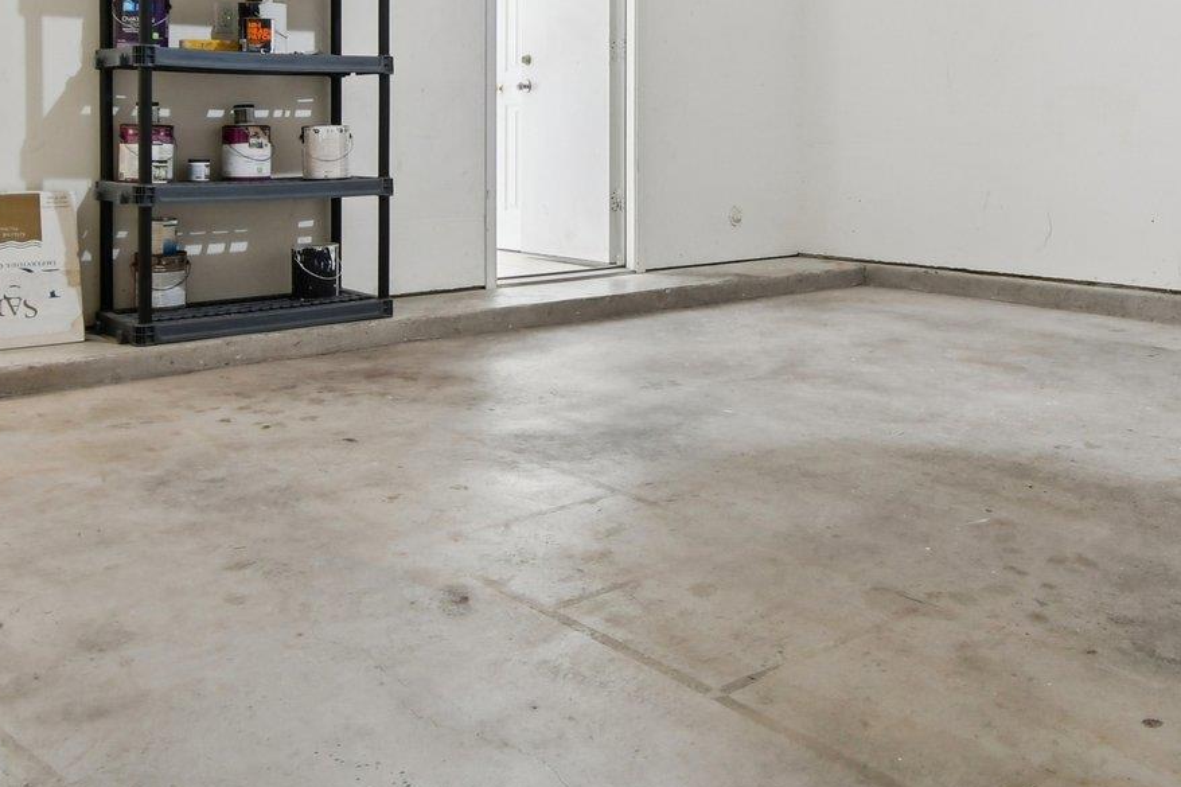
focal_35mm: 35
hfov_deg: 53.9
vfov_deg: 35.8
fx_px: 1148
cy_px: 98
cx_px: 732
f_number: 8
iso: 400
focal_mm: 10
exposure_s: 1/4
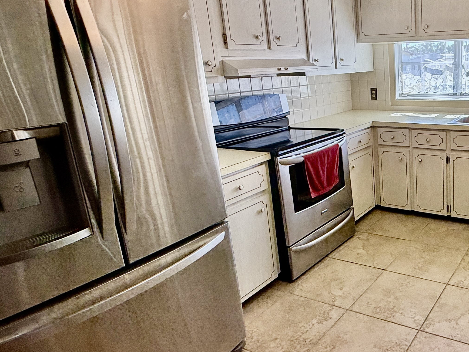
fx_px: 379
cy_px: 144
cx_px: 416
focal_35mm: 28
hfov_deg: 55.6
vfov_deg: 49.5
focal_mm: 2.22
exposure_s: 1/368
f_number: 2.2
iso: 64
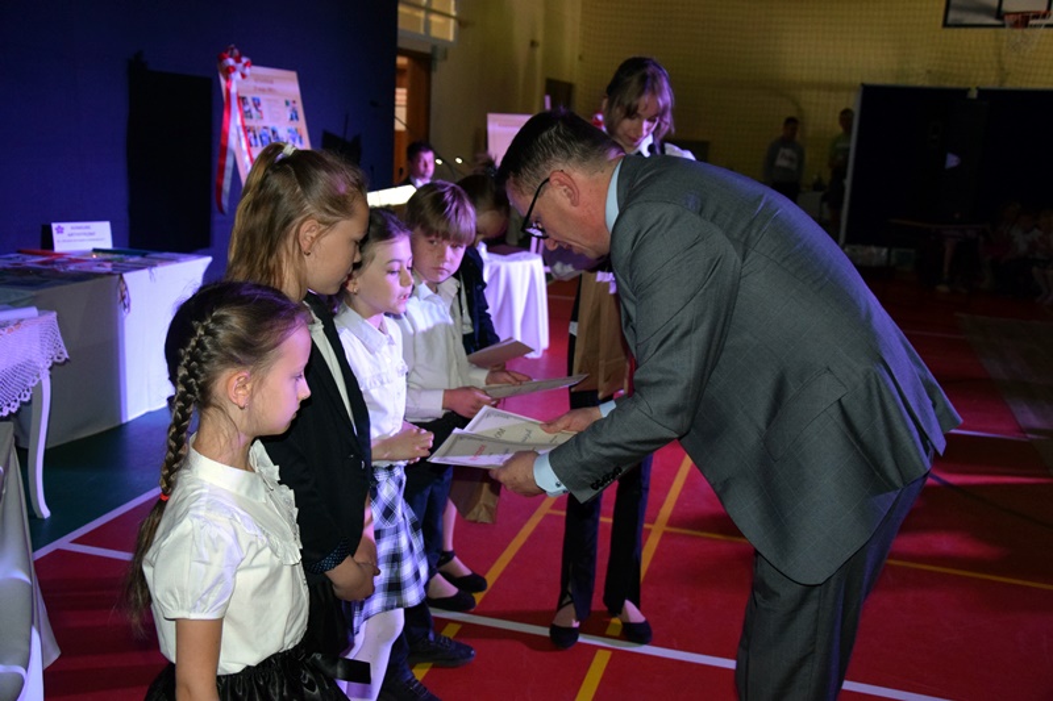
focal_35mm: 38
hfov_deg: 51.3
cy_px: 350
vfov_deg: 35.5
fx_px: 1097
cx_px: 526
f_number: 4
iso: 3200
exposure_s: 1/60
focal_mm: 25
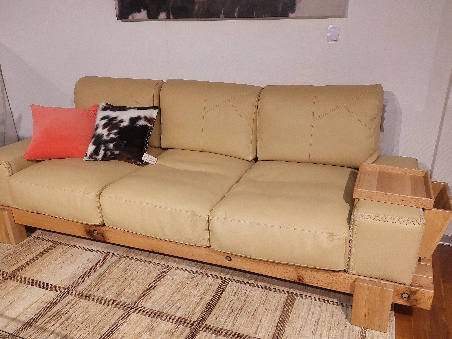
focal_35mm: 31
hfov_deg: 58.3
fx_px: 405
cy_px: 198
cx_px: 222
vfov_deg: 45.3
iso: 125
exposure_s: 1/50
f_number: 1.8
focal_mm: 5.23
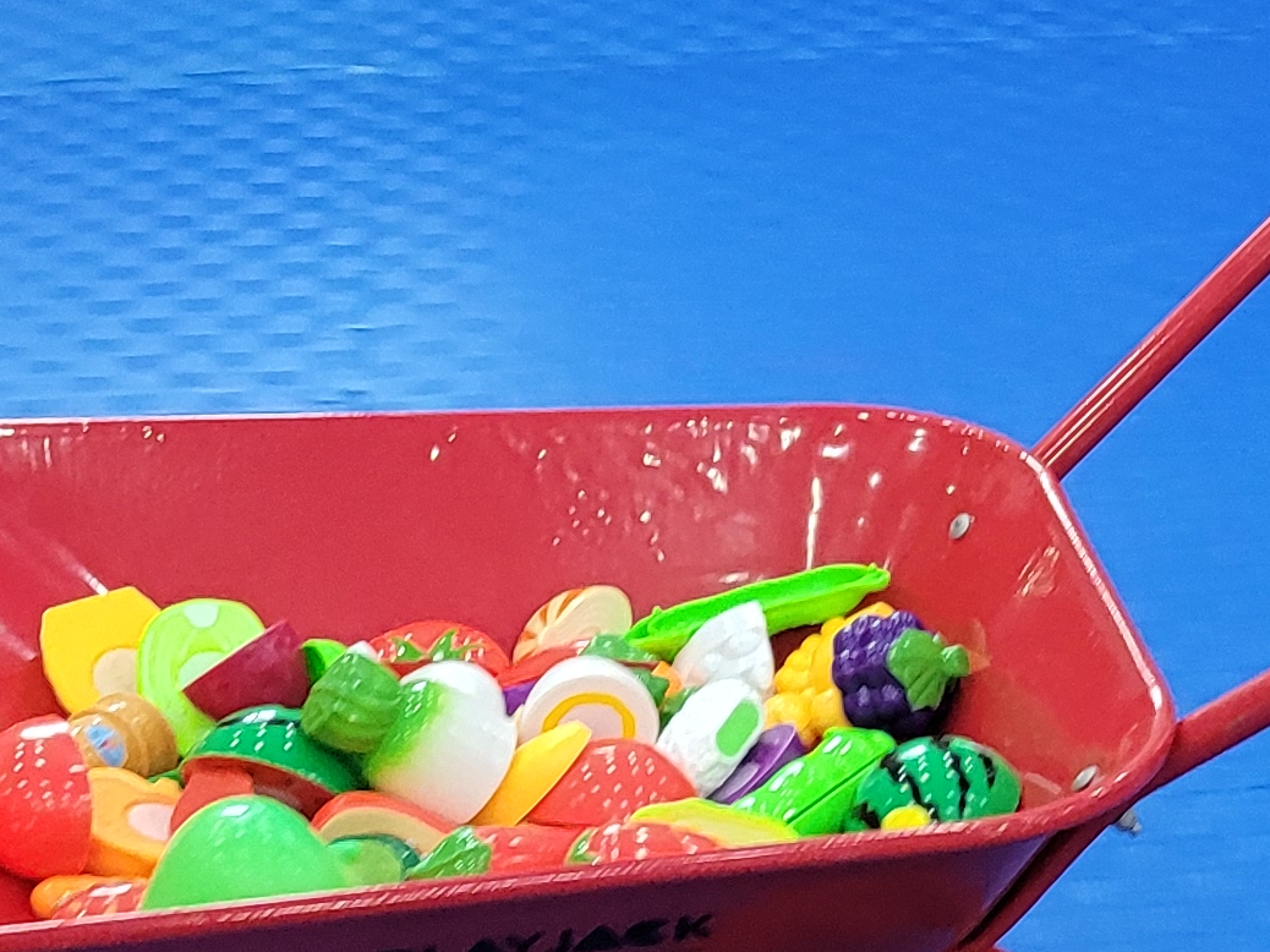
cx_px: 1406
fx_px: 3705
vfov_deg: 14.6
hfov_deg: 18.7
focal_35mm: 101
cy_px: 223
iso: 320
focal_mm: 5.4
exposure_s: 1/120
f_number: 1.8
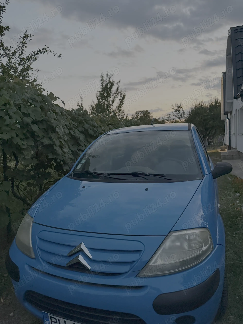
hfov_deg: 56.8
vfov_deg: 71.6
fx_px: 225
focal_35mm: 24
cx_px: 122
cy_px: 162
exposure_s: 1/55
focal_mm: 6.76
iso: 800
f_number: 1.78
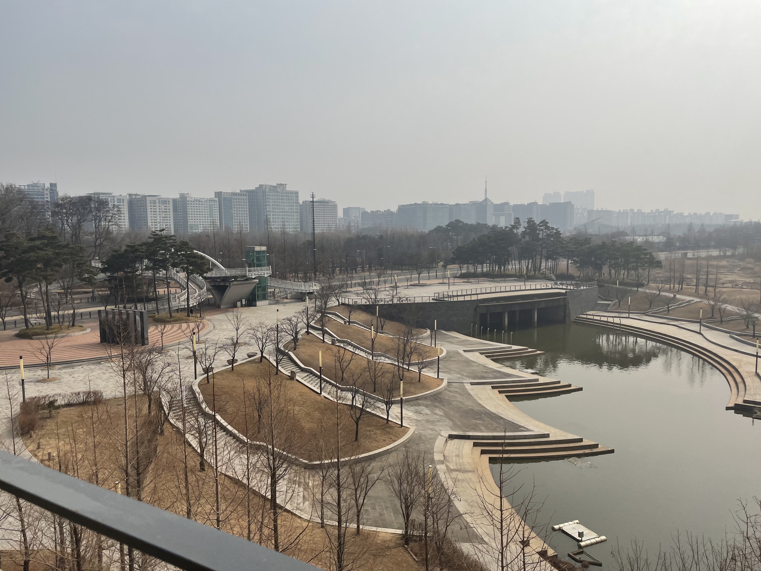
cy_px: 291
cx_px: 370
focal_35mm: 27
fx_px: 594
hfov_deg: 65.3
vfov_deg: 51.3
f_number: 1.6
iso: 32
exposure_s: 1/6897
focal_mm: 4.2
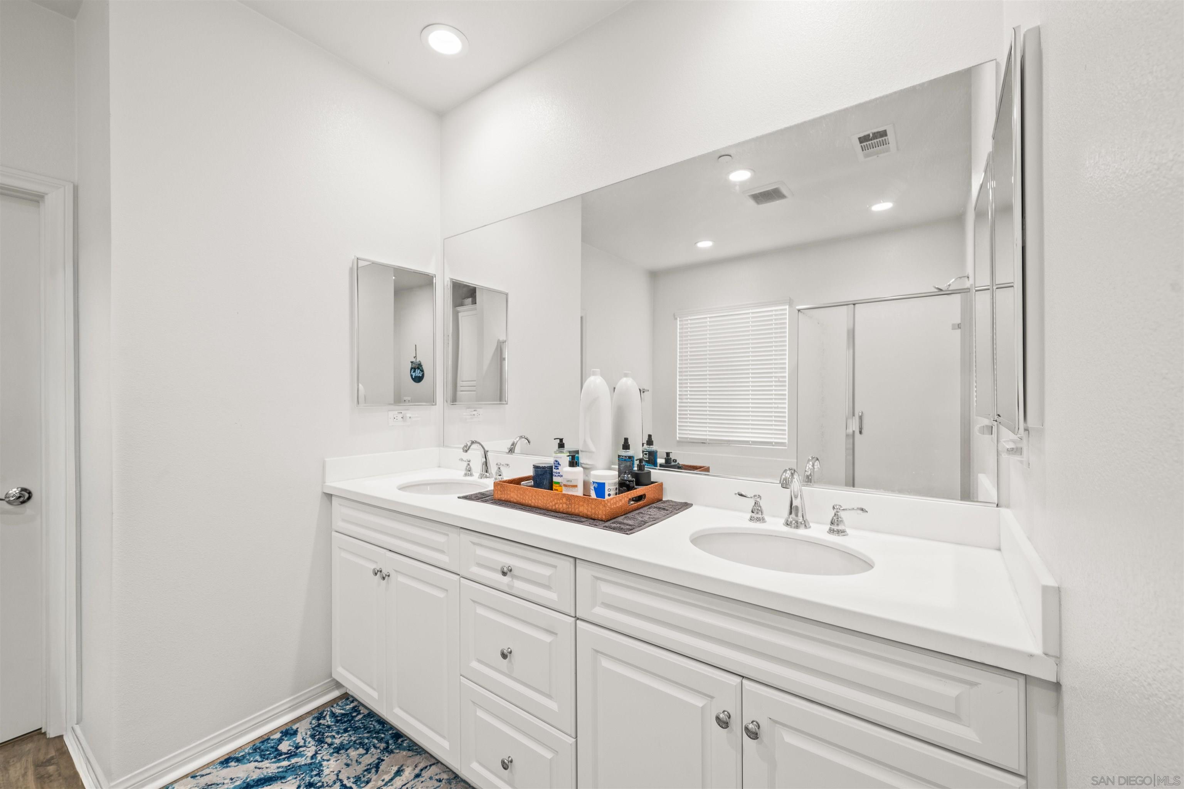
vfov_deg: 81.2
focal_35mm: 14
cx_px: 592
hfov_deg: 104.3
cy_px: 394
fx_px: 460
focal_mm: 14
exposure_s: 1/10
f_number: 8
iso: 400
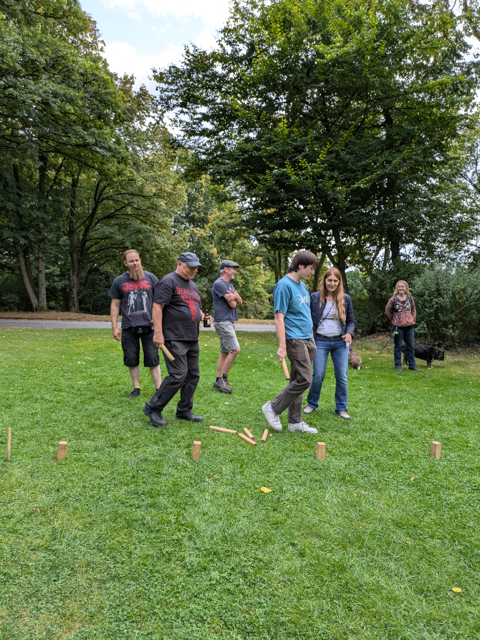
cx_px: 240
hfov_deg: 54.9
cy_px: 320
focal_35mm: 25
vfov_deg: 69.4
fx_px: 462
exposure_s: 1/423
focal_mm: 5.43
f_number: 1.89
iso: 42
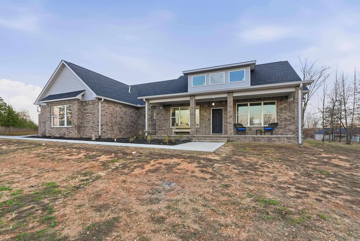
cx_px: 180
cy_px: 120
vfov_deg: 73.8
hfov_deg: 96.7
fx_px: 160
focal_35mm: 16
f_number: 9
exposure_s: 1/160
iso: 640
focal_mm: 16
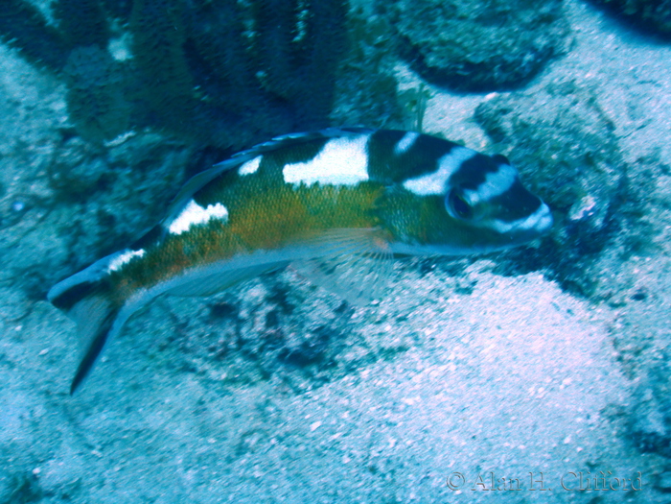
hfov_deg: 16.4
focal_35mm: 120
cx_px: 336
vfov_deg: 12.3
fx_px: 2326
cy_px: 252
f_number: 4.9
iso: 125
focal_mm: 21.5
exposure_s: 1/250
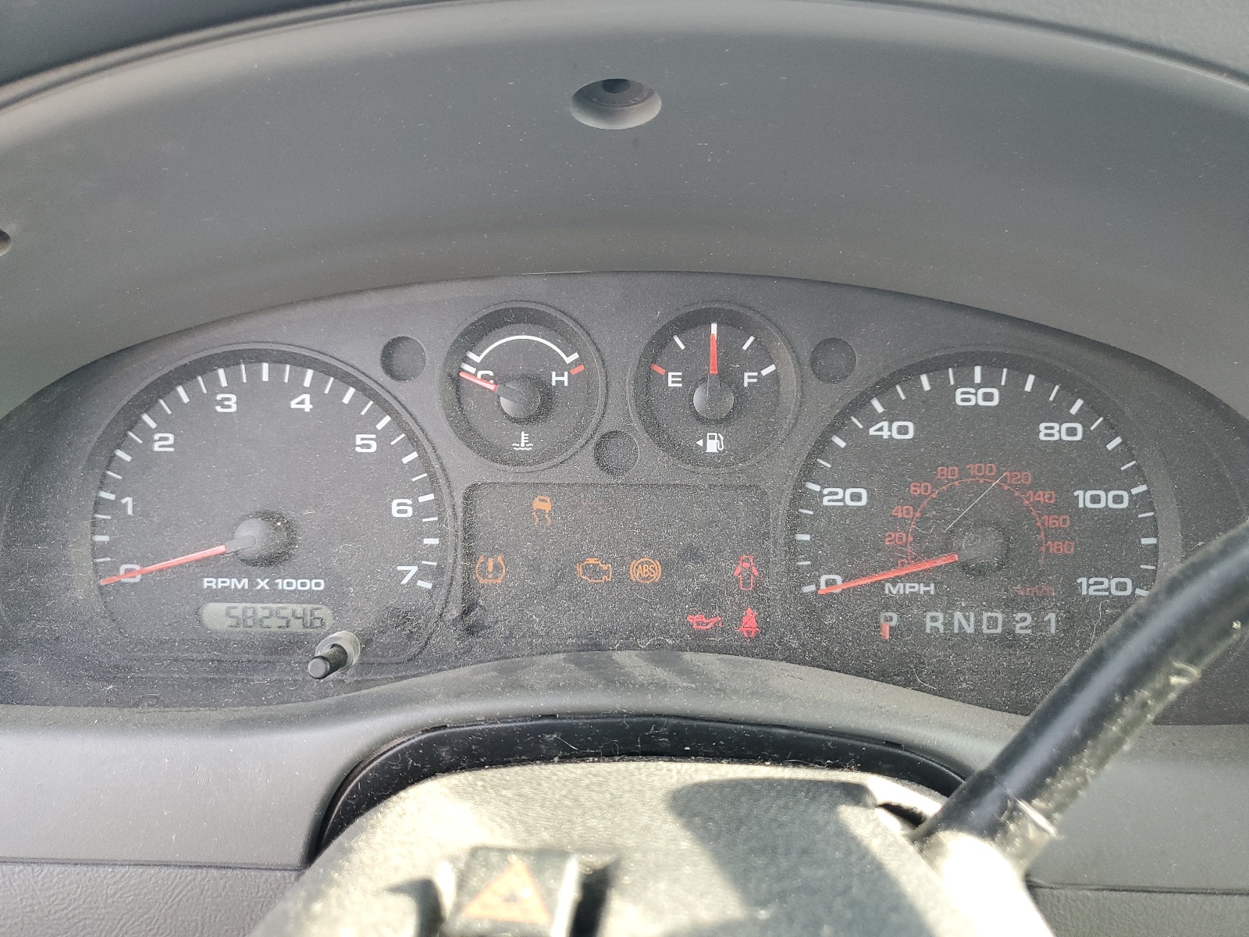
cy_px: 468
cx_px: 624
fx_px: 938
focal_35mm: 26
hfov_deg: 67.3
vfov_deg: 53.1
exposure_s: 1/120
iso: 96
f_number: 1.5
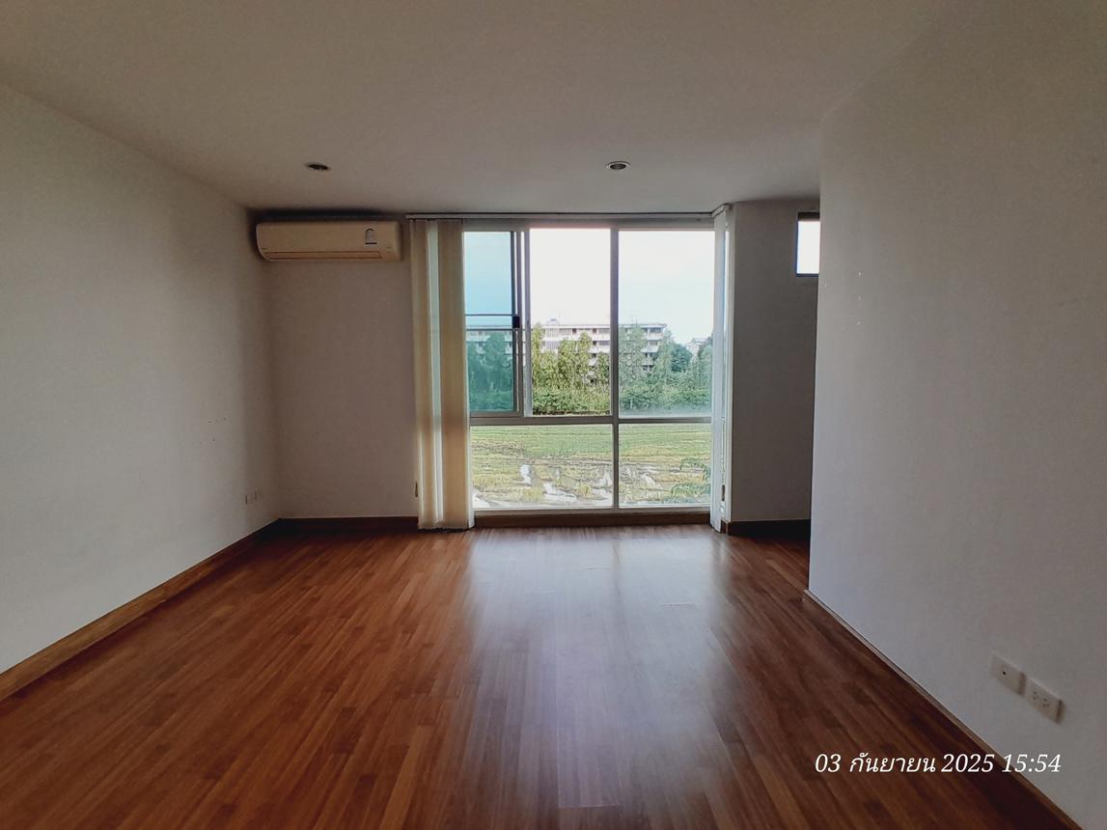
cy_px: 415
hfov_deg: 91.0
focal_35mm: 17
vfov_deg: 74.7
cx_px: 554
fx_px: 544
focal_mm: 1.46
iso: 40
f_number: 2.2
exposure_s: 1/164
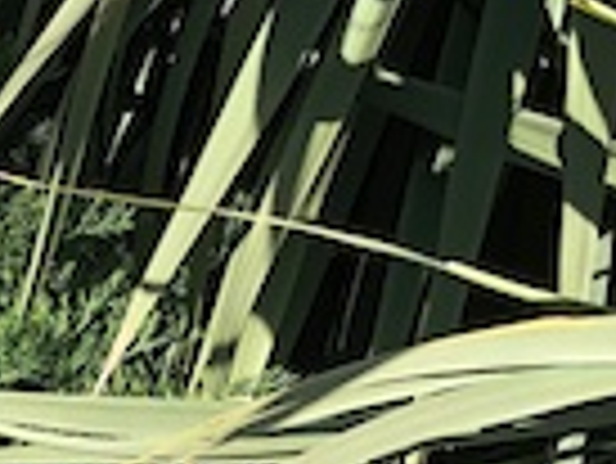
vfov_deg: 8.4
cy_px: 1086
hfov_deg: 10.6
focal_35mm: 163
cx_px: -796
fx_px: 2903
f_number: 1.8
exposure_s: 1/347
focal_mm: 3.99
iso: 20
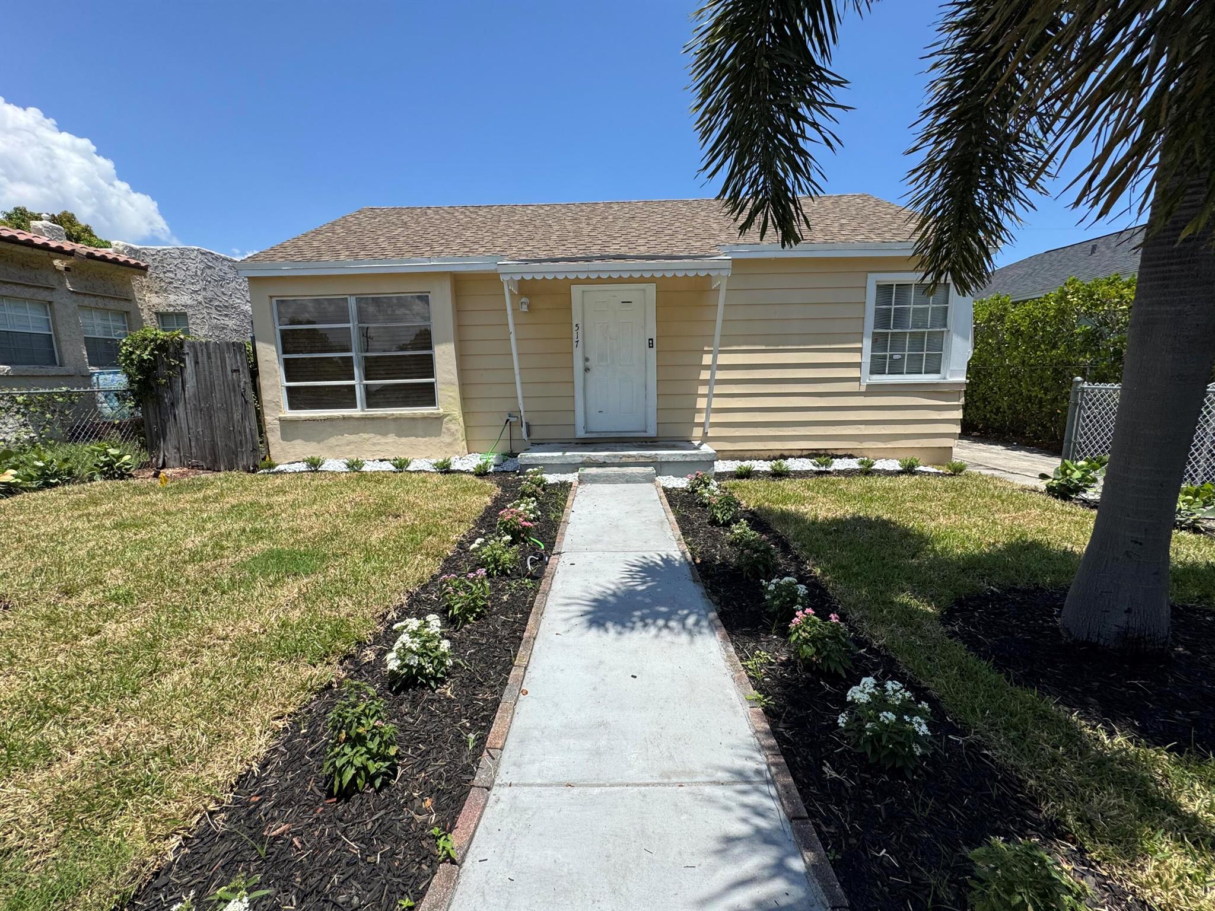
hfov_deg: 102.1
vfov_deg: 85.7
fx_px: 491
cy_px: 456
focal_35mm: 14
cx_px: 608
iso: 40
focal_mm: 2.22
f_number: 2.2
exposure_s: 1/2083
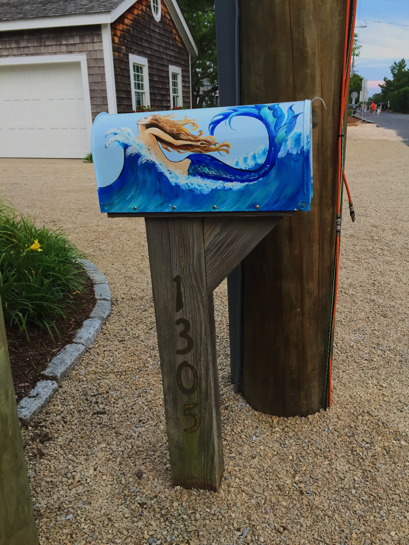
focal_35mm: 29
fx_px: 457
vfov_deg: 61.7
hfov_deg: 48.2
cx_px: 204
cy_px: 272
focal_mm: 4.15
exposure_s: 1/30
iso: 40
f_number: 2.2
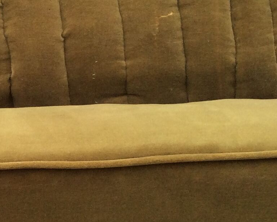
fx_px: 861
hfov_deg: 17.7
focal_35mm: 105
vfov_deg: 14.6
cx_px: -17
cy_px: 147
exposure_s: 1/100
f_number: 2.4
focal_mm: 3.3
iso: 50
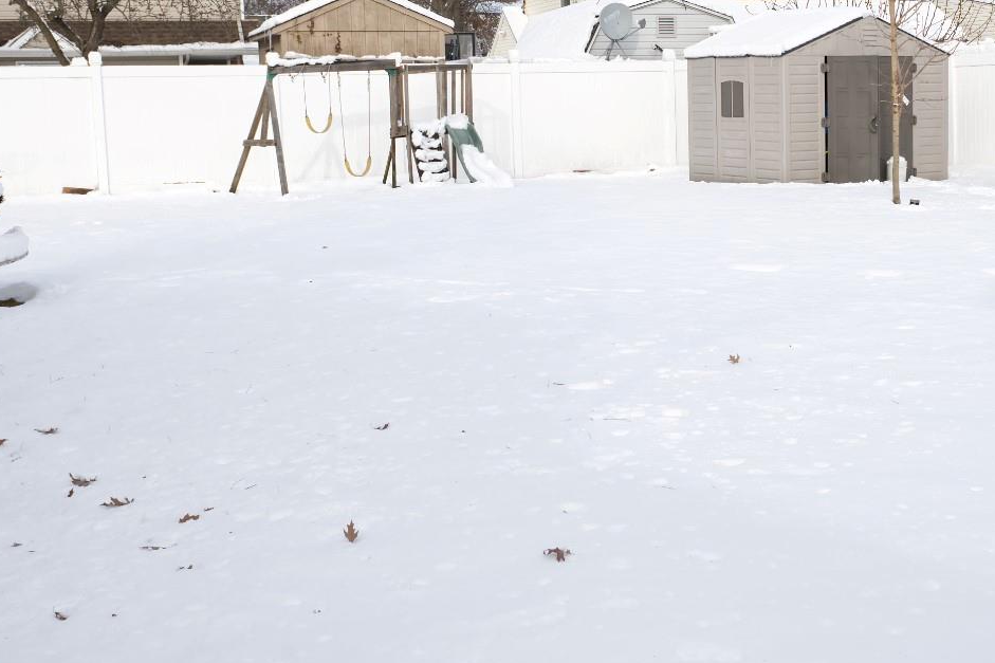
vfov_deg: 26.5
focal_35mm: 51
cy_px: 331
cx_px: 670
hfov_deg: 38.4
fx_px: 1409
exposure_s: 1/1000
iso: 500
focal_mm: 24
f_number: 22
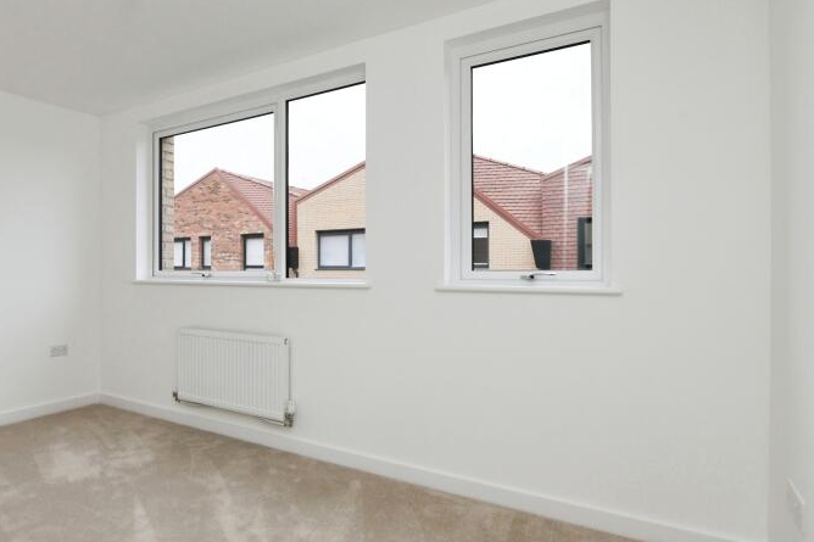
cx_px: 239
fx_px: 520
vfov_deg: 55.1
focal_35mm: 23
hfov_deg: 72.6
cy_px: 276
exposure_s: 1/60
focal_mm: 15
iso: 800
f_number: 8
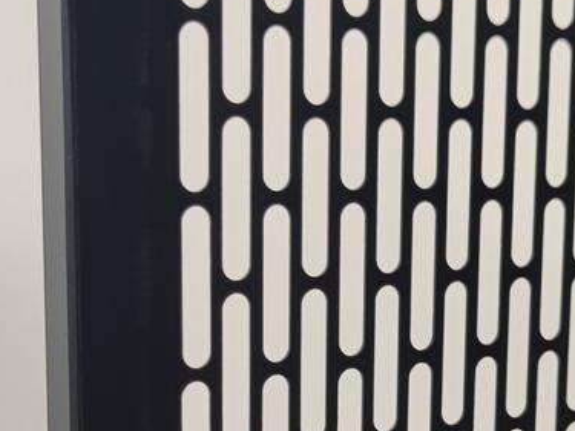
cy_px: 472
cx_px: 481
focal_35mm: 100
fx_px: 1661
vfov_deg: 14.4
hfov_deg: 19.4
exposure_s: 1/100
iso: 71
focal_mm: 6.78
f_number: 1.85
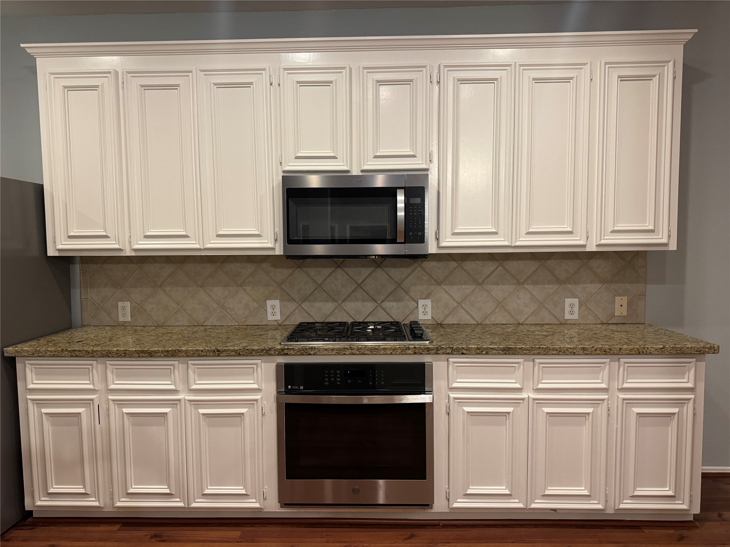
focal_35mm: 24
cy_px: 274
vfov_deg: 56.8
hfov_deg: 71.6
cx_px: 365
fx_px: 506
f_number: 1.78
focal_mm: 6.76
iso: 400
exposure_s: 1/60
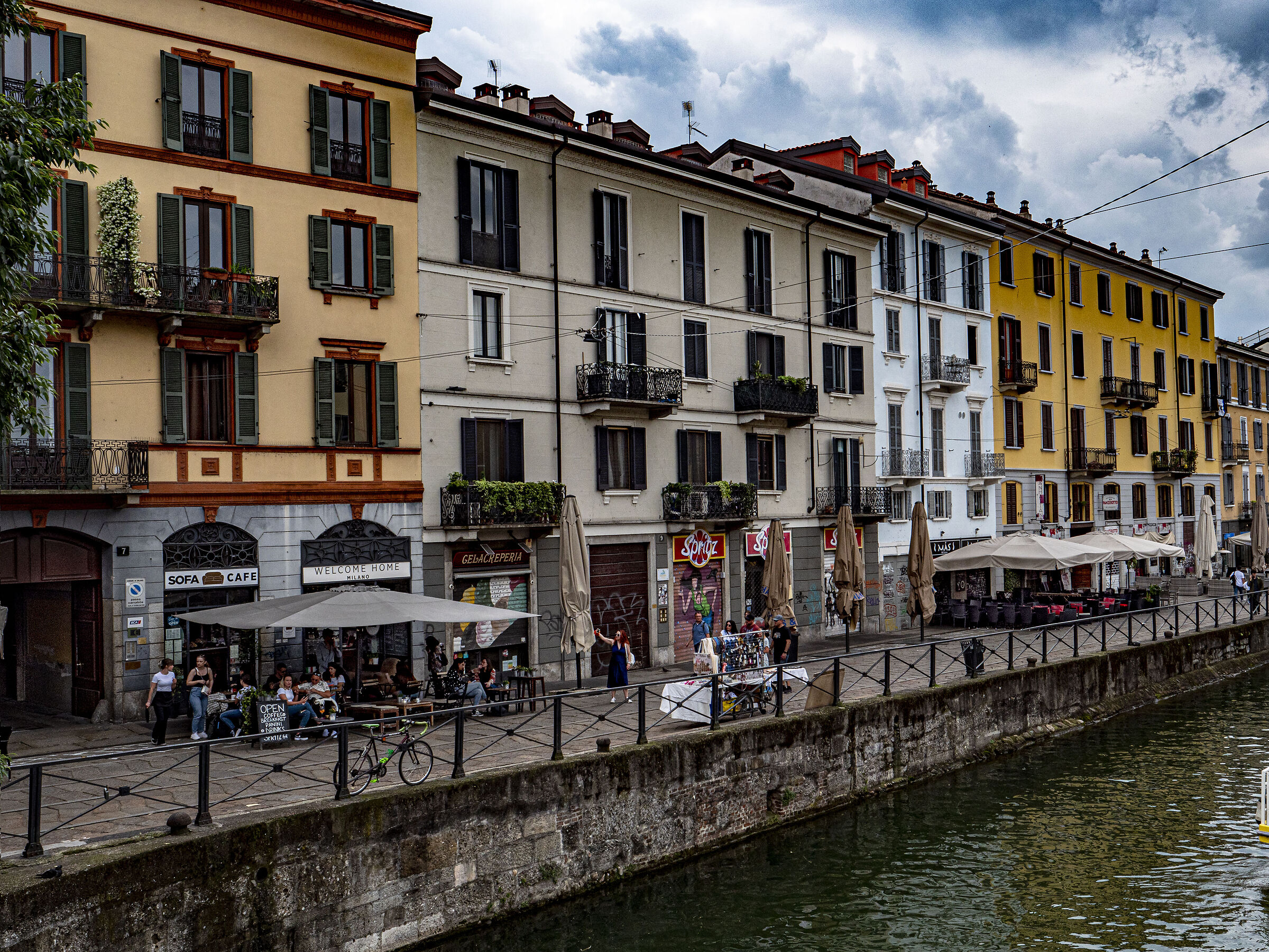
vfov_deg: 41.8
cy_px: 476
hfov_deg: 54.0
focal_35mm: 34
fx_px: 1246
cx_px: 634
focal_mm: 17
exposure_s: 1/640
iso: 200
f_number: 8
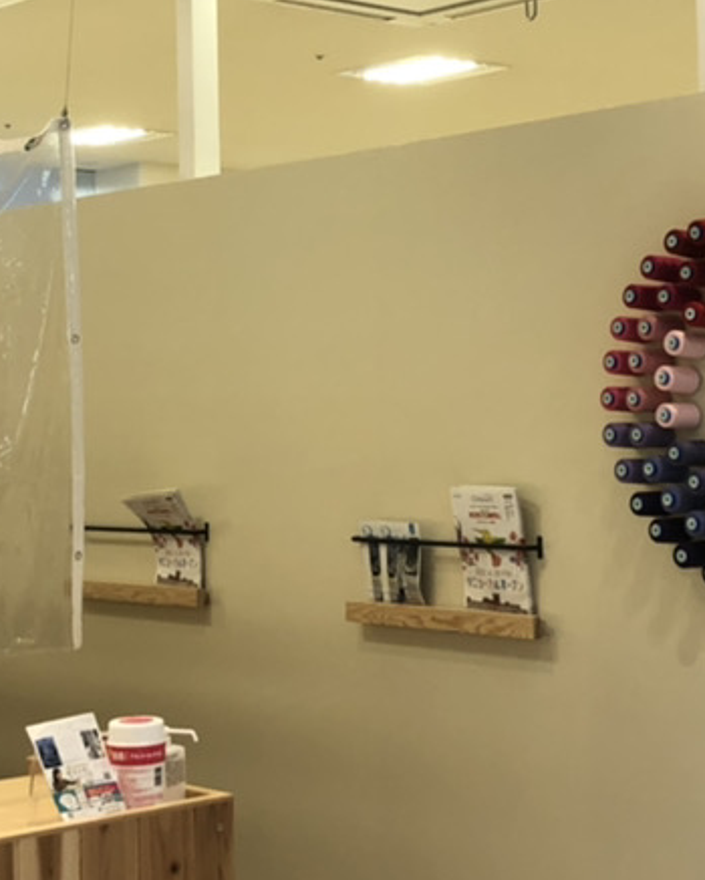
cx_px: 389
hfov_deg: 20.4
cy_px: 310
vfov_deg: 25.3
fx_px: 1955
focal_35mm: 75
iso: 64
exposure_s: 1/120
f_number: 1.8
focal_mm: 3.99
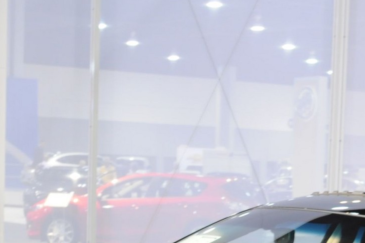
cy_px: 339
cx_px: 306
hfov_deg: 15.3
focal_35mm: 133
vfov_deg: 10.0
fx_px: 1347
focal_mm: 26
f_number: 4.2
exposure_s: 1/25
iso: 800
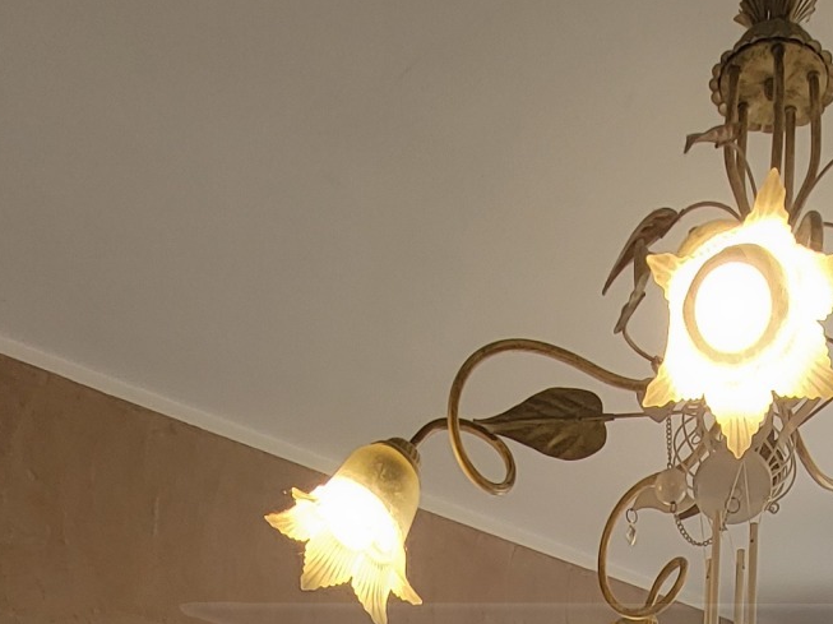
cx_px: 616
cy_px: 1198
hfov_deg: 36.7
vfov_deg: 19.2
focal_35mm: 51
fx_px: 1227
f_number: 2.2
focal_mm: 2.2
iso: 64
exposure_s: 1/100
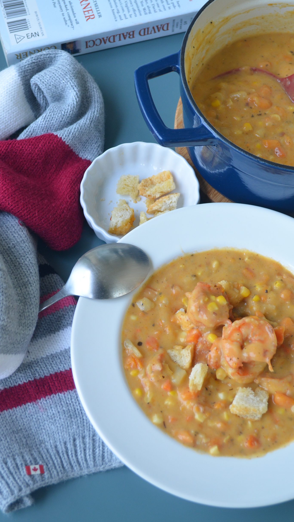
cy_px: 262
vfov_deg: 36.6
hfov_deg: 21.1
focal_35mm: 57
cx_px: 165
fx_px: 790
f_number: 5.6
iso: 560
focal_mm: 36
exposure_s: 1/60
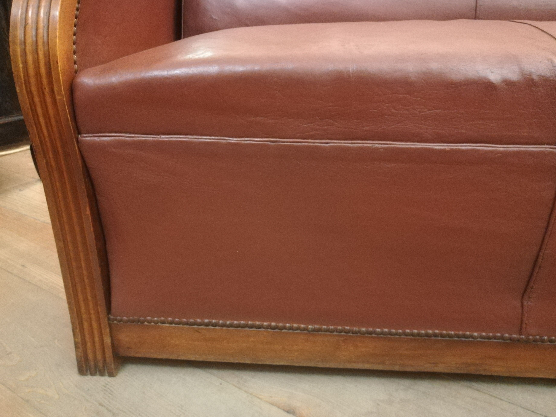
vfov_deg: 49.7
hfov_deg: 63.4
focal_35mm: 28
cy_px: 207
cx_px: 283
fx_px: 450
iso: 1600
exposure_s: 1/14.3
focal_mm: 3.83
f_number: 2.2
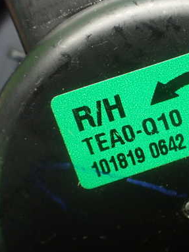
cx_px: 153
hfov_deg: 30.1
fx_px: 342
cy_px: 125
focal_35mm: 47
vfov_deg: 40.4
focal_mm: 5.4
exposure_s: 1/50
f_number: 2.3
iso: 800
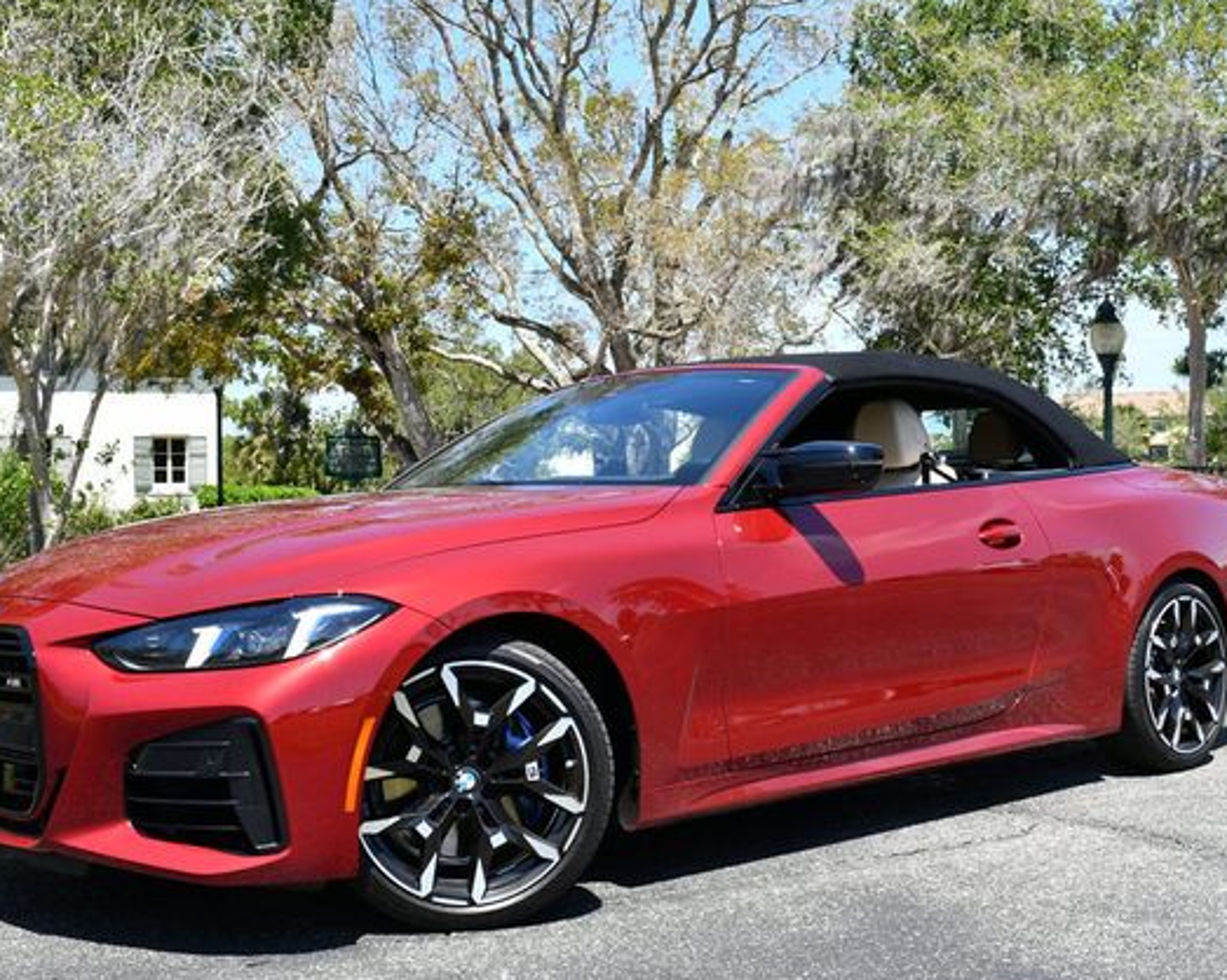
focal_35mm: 46
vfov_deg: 32.7
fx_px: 1670
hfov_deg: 40.3
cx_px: 617
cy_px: 495
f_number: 8
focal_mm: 20
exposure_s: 1/250
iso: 140
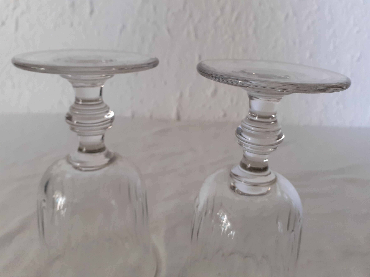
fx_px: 289
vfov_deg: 51.4
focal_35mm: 27
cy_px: 138
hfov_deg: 65.3
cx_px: 185
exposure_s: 1/50
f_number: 1.9
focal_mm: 3.6
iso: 100
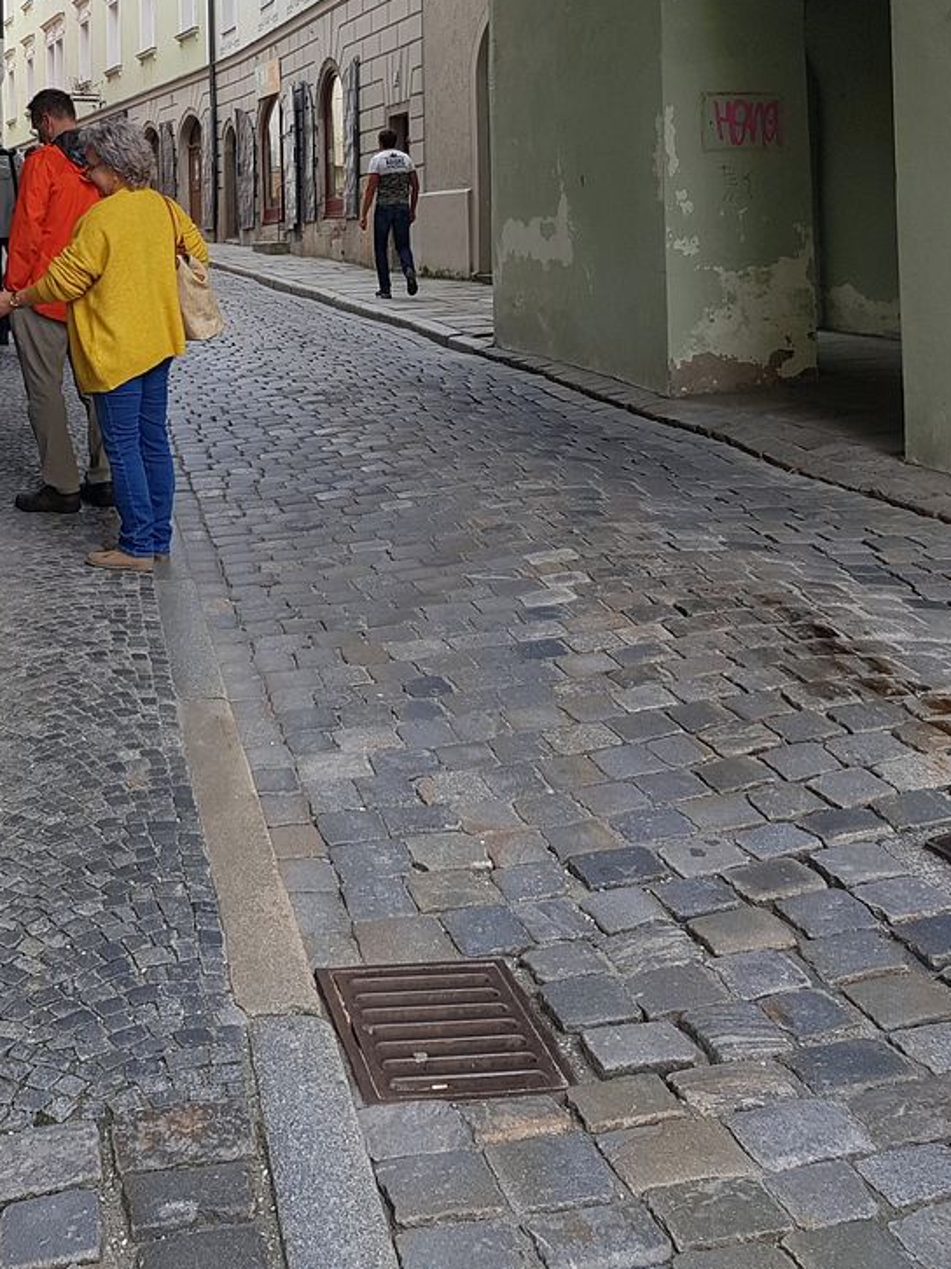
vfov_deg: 41.8
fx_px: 1576
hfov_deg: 33.3
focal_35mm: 43
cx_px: 334
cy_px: 243
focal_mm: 4.2
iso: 50
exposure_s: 1/248
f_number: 1.7
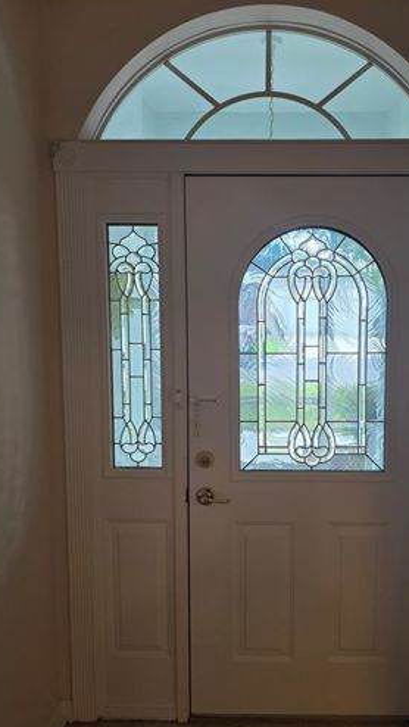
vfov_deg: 69.8
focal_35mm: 27
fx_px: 520
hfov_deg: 42.3
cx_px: 273
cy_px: 356
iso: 200
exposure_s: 1/120
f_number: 1.7
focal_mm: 6.3
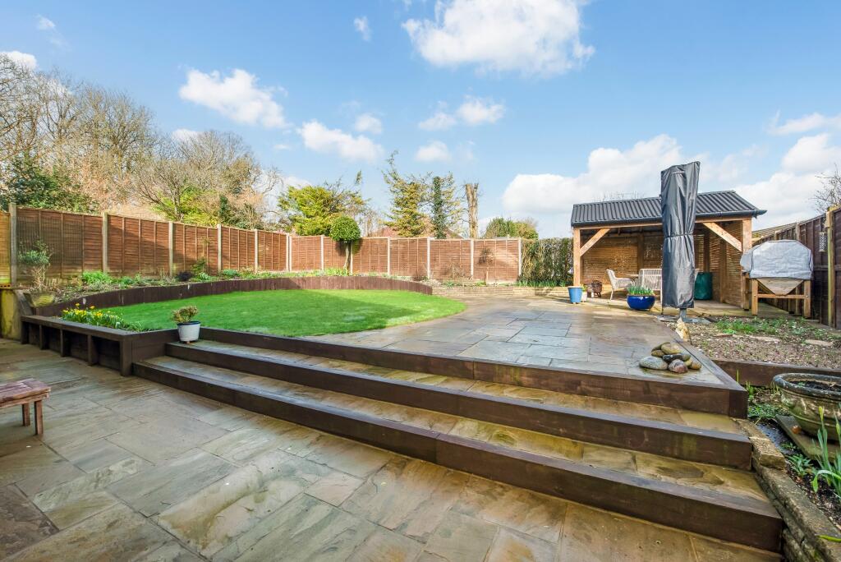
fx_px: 327
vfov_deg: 81.3
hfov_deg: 104.2
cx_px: 420
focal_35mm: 14
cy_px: 281
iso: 320
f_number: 9
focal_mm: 14
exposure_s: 1/320
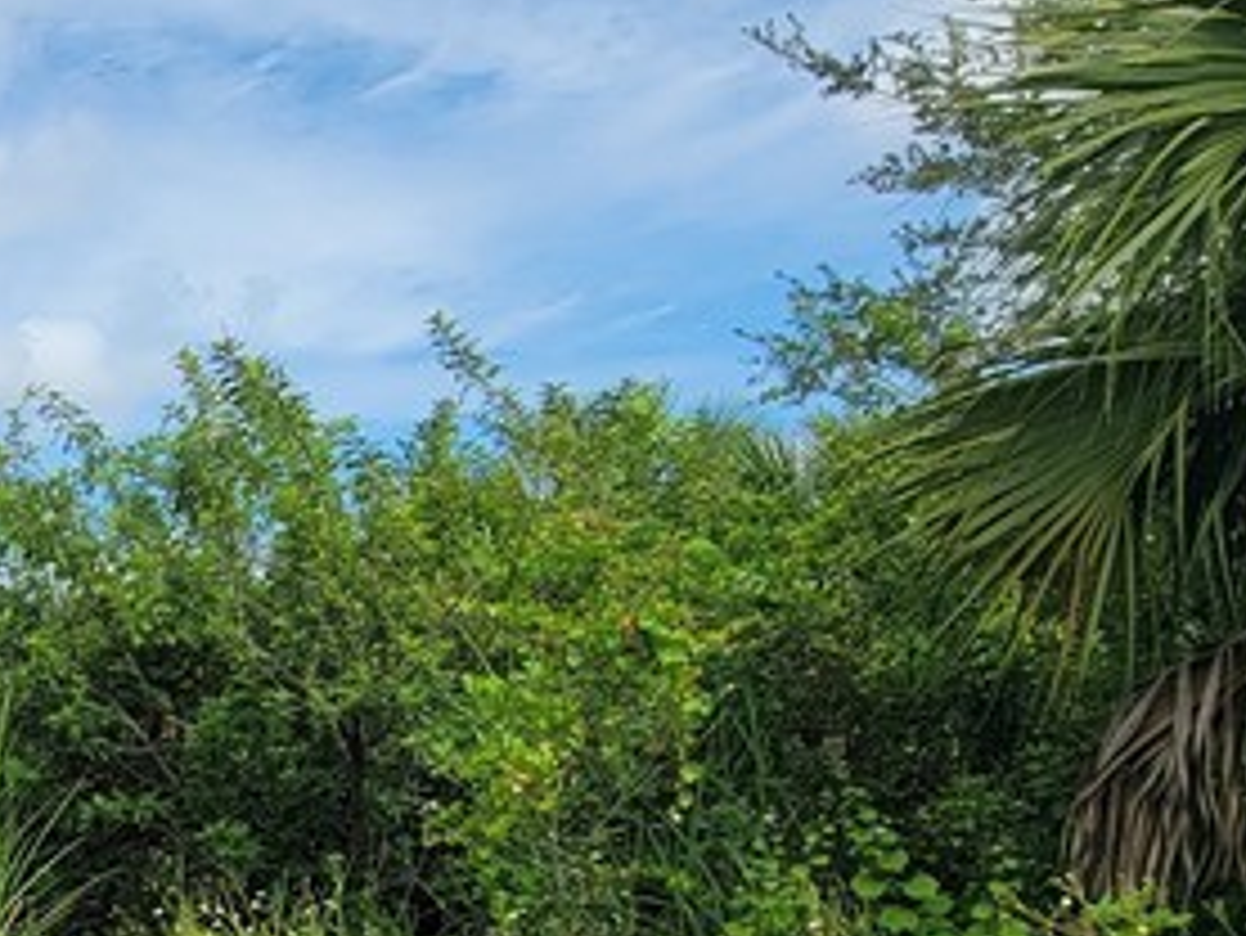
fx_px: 1729
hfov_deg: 31.4
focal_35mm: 48
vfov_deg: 28.3
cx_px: -342
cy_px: 954
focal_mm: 2.2
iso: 50
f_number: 2.2
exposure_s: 1/1441
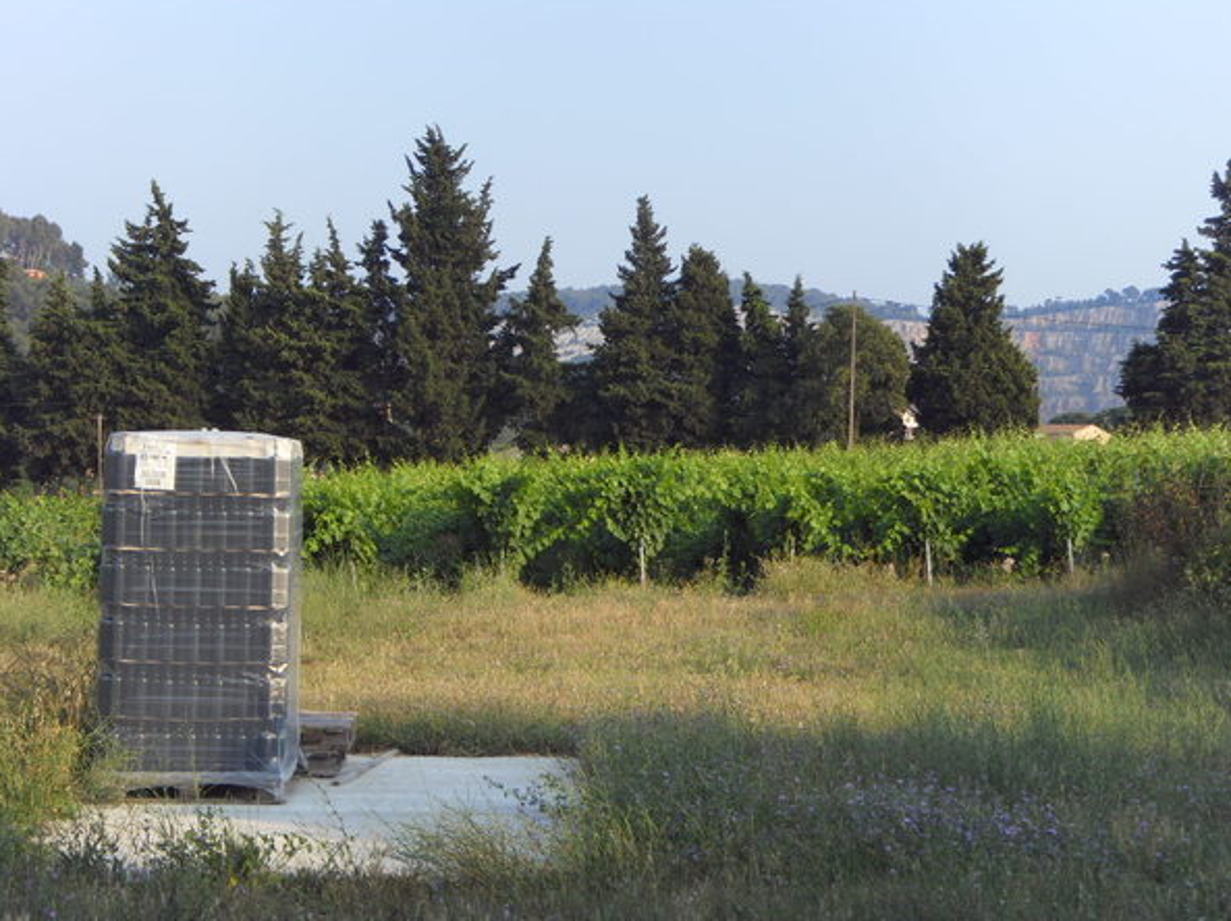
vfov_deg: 18.2
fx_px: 2879
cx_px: 617
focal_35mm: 81
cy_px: 458
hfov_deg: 24.1
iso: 80
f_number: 4.2
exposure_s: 1/250
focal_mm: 13.7
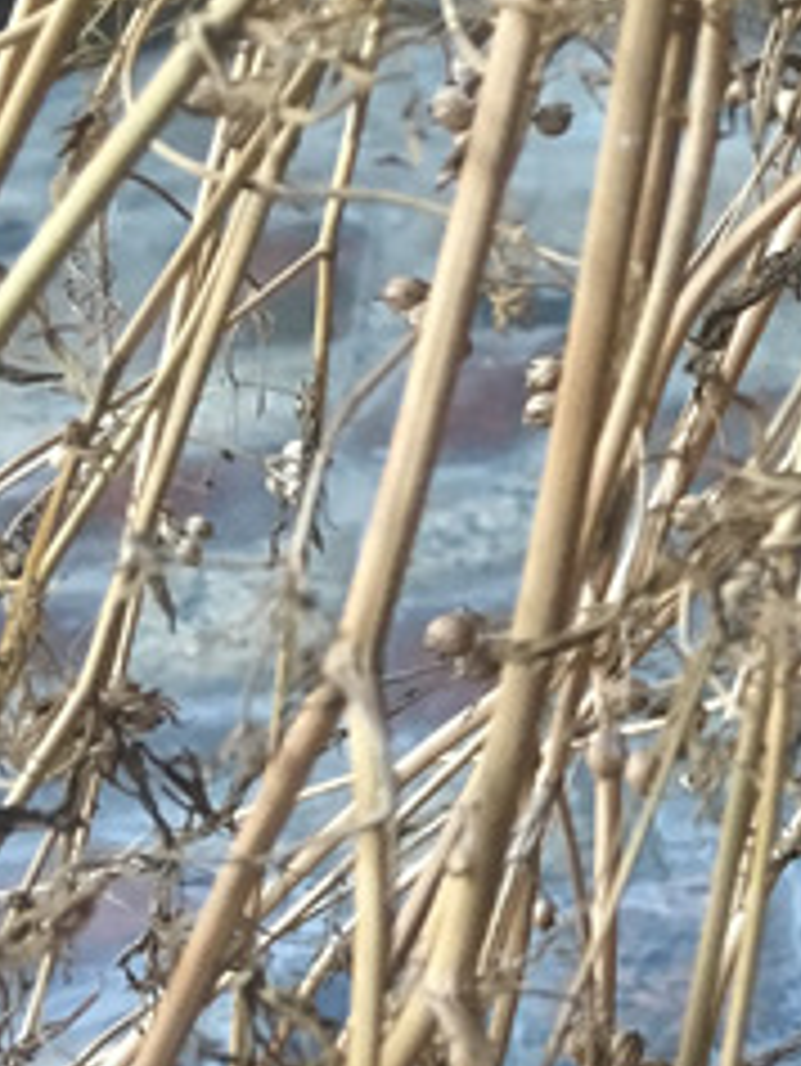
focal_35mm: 98
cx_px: 1332
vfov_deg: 19.5
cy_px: 1053
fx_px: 3021
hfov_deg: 13.8
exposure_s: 1/15
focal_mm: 4.15
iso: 80
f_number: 2.2
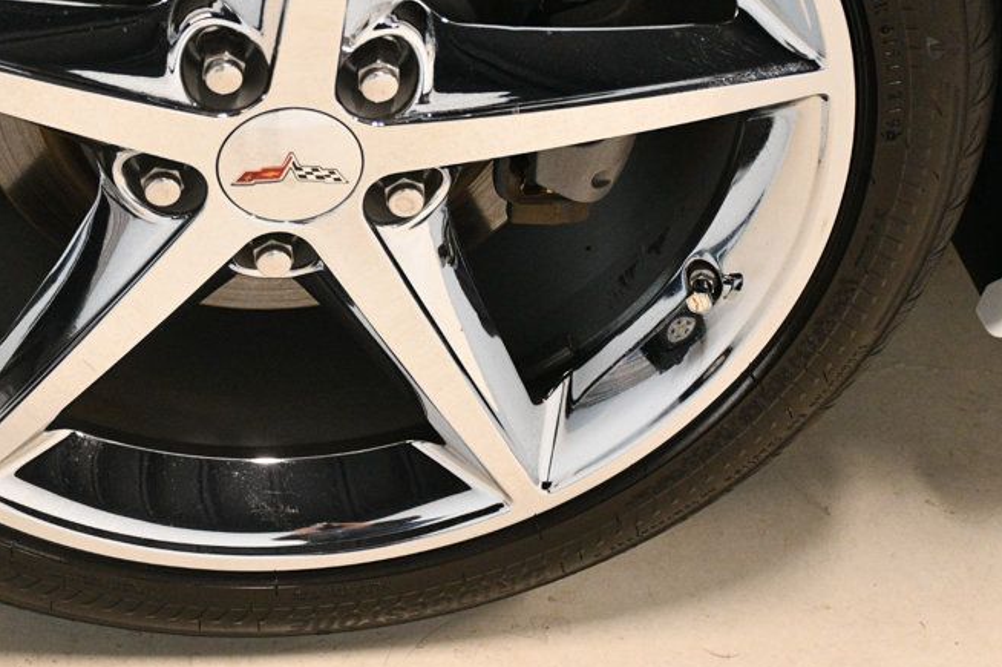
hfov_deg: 21.6
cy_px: 192
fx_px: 2614
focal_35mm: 94
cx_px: 317
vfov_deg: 14.5
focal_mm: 40
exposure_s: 1/125
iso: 3200
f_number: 4.5
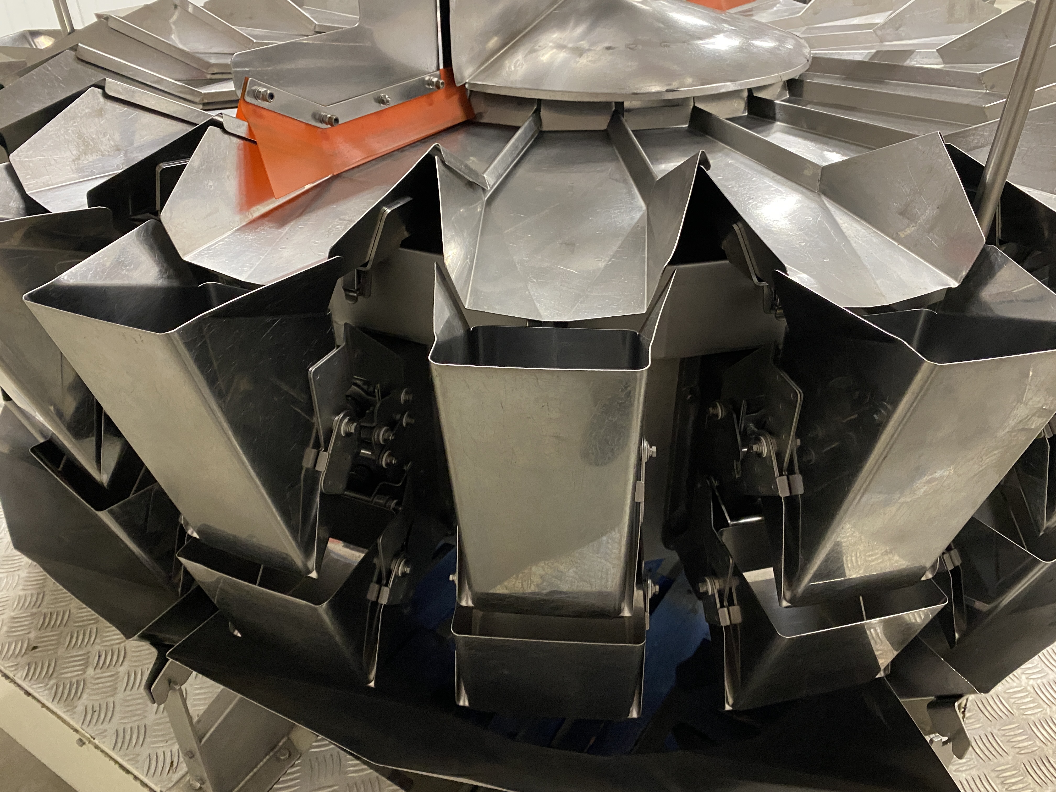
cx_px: 528
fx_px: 793
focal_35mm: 26
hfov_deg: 67.3
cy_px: 396
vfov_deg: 53.1
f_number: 1.8
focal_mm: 4.25
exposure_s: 1/25
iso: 500
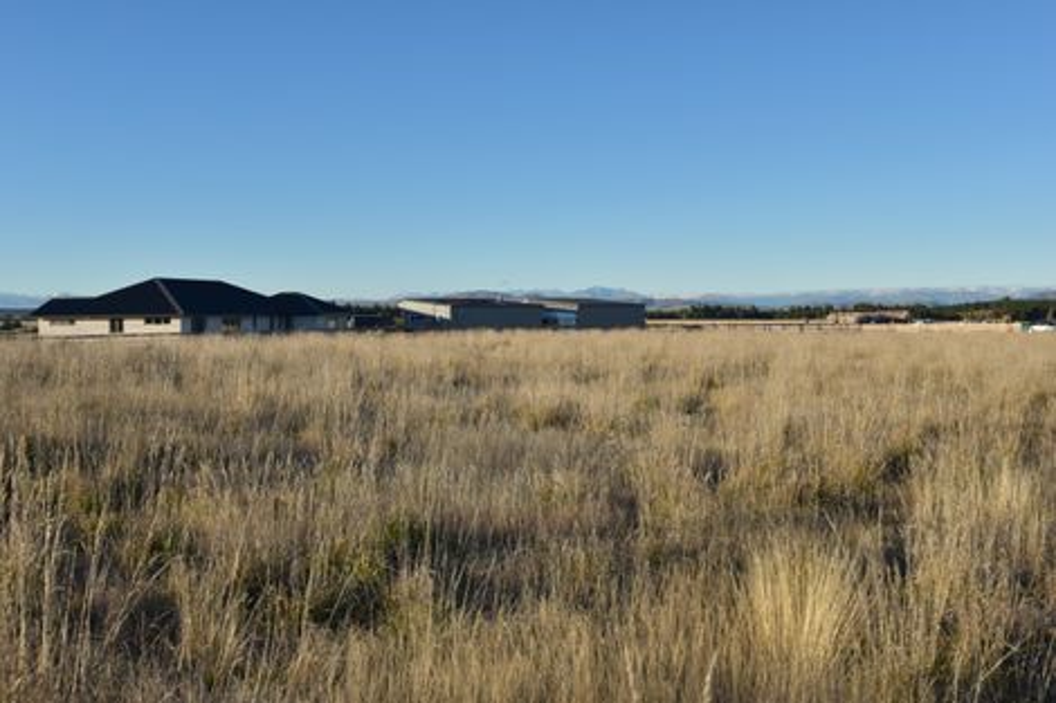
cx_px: 528
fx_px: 1056
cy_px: 352
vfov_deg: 36.8
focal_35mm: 36
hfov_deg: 53.1
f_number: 4.5
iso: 200
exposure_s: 1/1000
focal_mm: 24
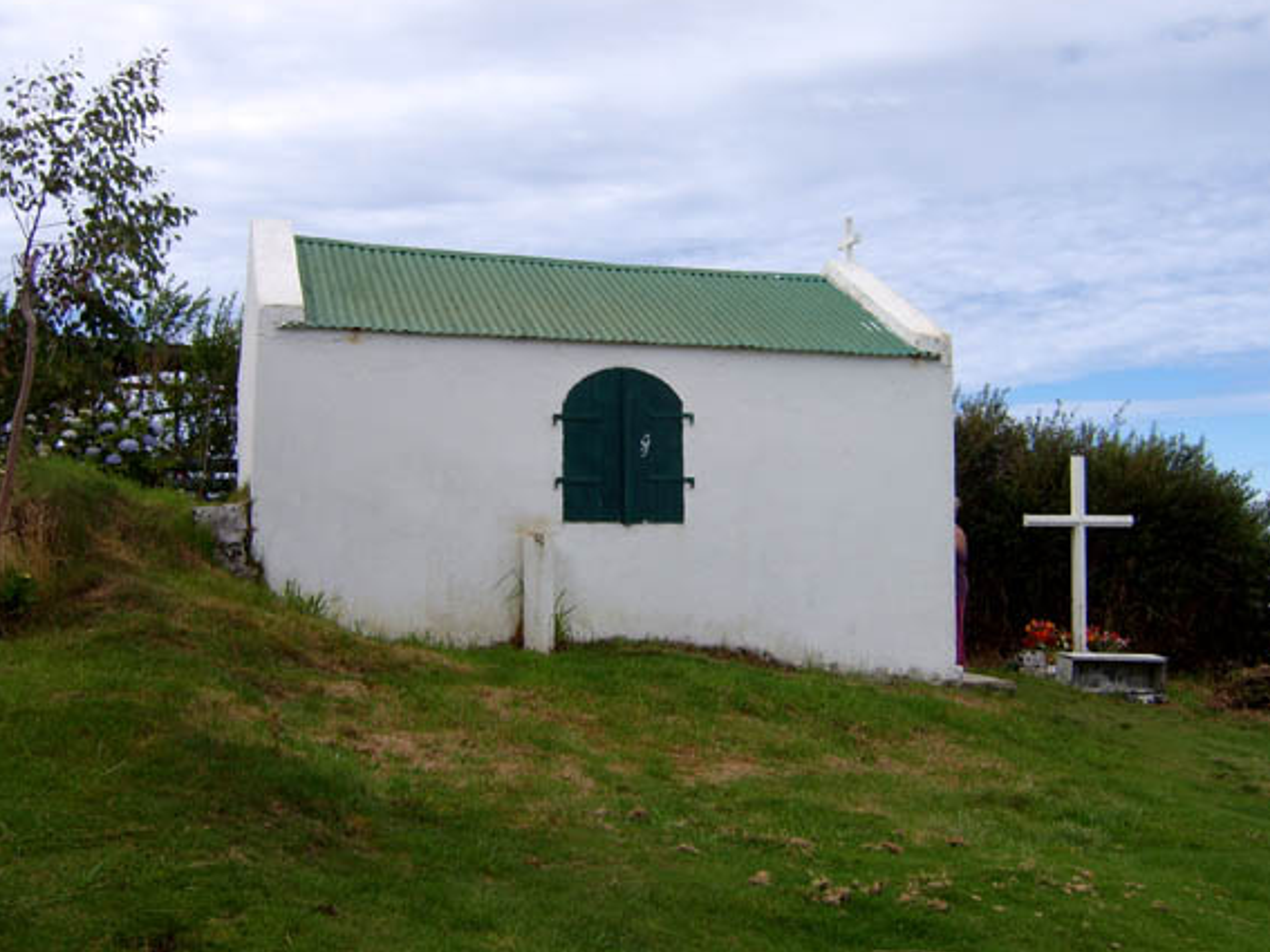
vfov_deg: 40.6
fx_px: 1284
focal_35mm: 35
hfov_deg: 52.6
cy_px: 435
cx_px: 623
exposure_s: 1/272
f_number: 6.7
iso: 50
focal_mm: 8.13
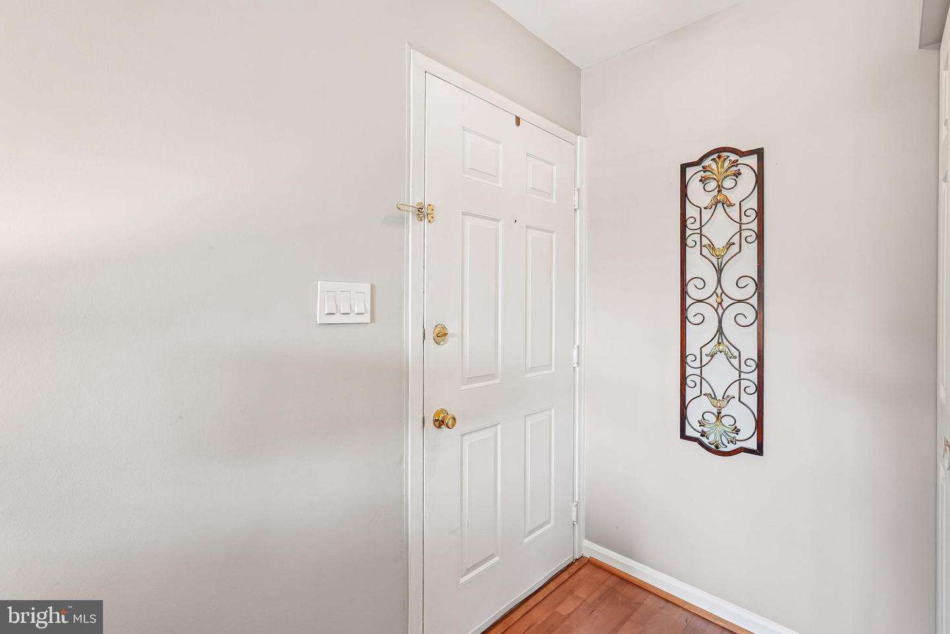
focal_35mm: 16
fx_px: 422
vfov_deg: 73.8
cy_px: 317
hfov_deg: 96.7
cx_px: 475
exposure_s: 1/2.5
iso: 100
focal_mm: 16
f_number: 8
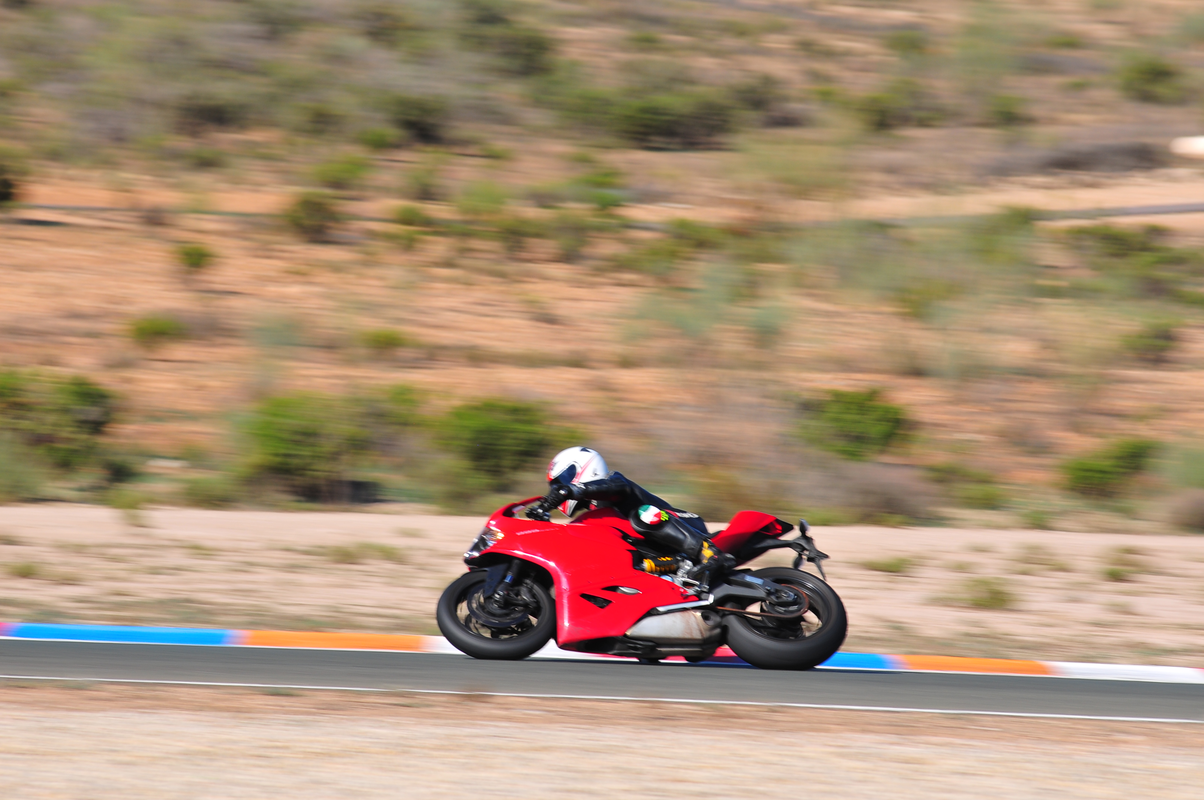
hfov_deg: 6.9
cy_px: 400
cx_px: 602
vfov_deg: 4.6
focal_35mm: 300
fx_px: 10021
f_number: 9
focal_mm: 200
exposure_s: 1/200
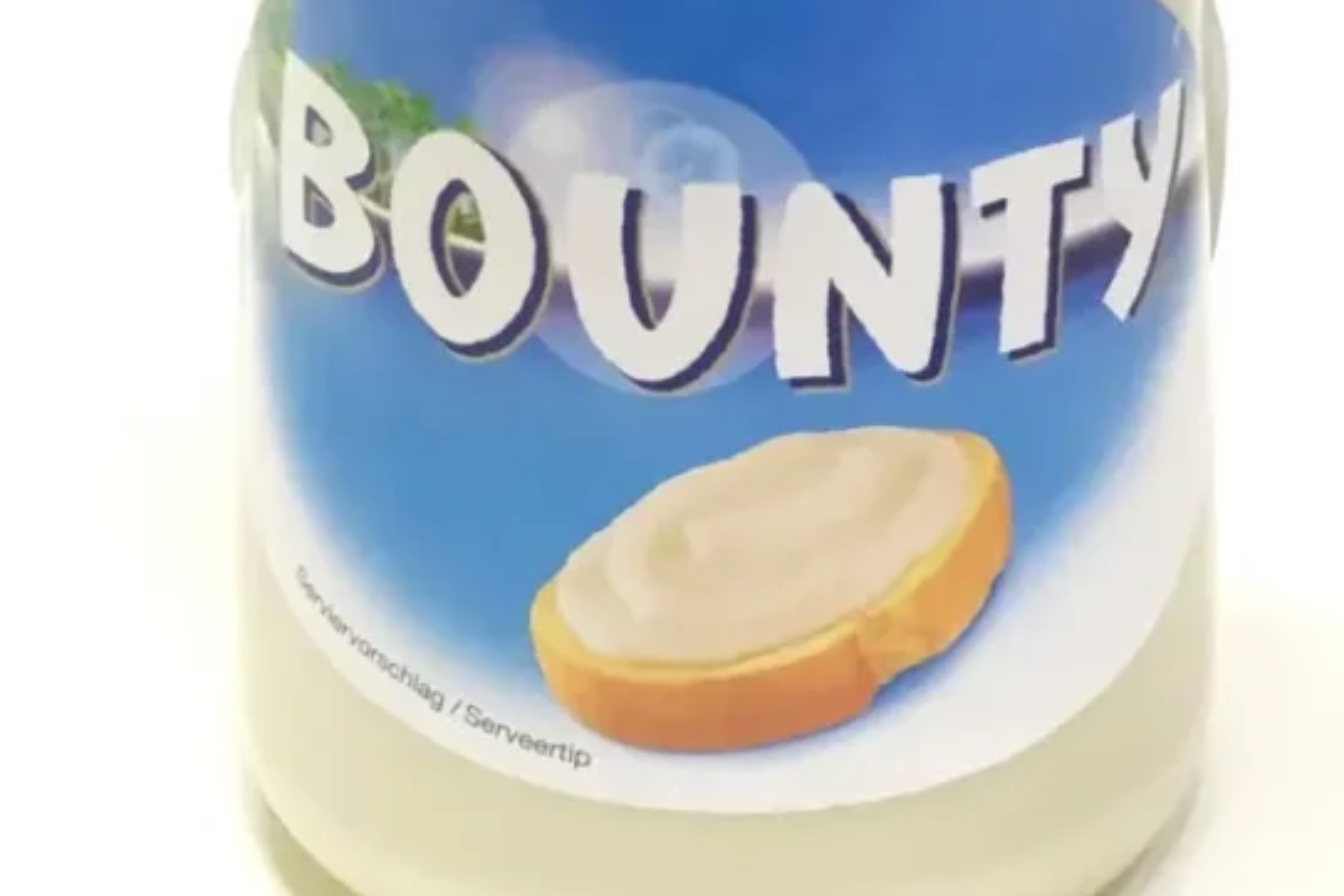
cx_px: 752
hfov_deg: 47.3
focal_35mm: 41
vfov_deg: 31.4
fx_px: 1531
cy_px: 121
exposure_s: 1/100
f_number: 1.6
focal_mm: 6.14
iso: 800
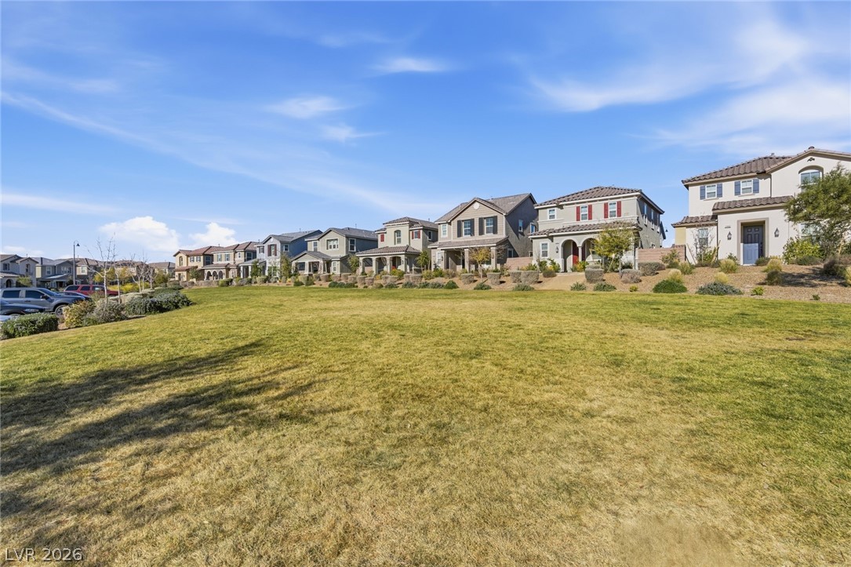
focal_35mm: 16
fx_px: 378
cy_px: 284
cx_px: 426
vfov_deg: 73.7
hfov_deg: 96.7
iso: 320
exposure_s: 1/5000
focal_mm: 16
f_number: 9
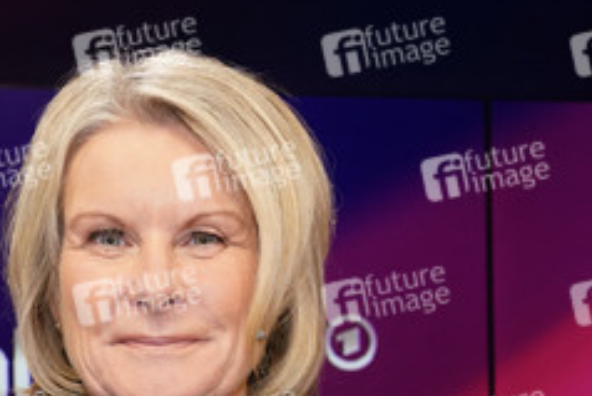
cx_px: 170
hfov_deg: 27.8
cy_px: 359
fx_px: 1185
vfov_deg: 18.6
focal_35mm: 72
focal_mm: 38
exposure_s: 1/125
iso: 2000
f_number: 5.6
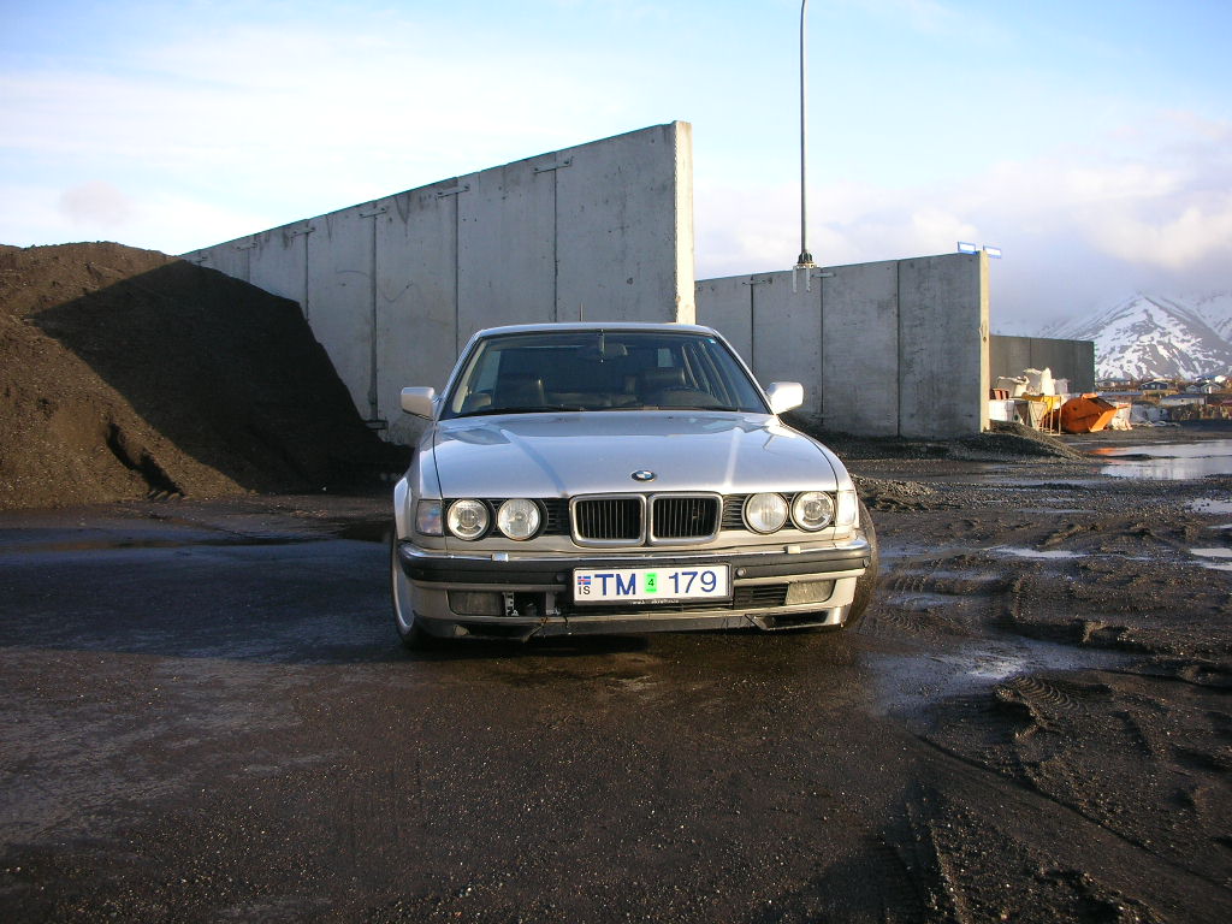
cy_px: 462
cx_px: 616
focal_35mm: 35
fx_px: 1246
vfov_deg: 40.7
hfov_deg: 52.6
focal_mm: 5.8
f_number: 3
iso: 50
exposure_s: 1/197
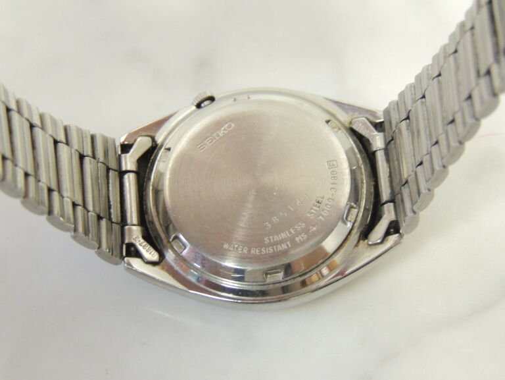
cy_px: 190
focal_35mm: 90
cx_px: 252
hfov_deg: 21.8
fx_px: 1314
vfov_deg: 16.4
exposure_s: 1/20
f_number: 4.1
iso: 800
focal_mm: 16
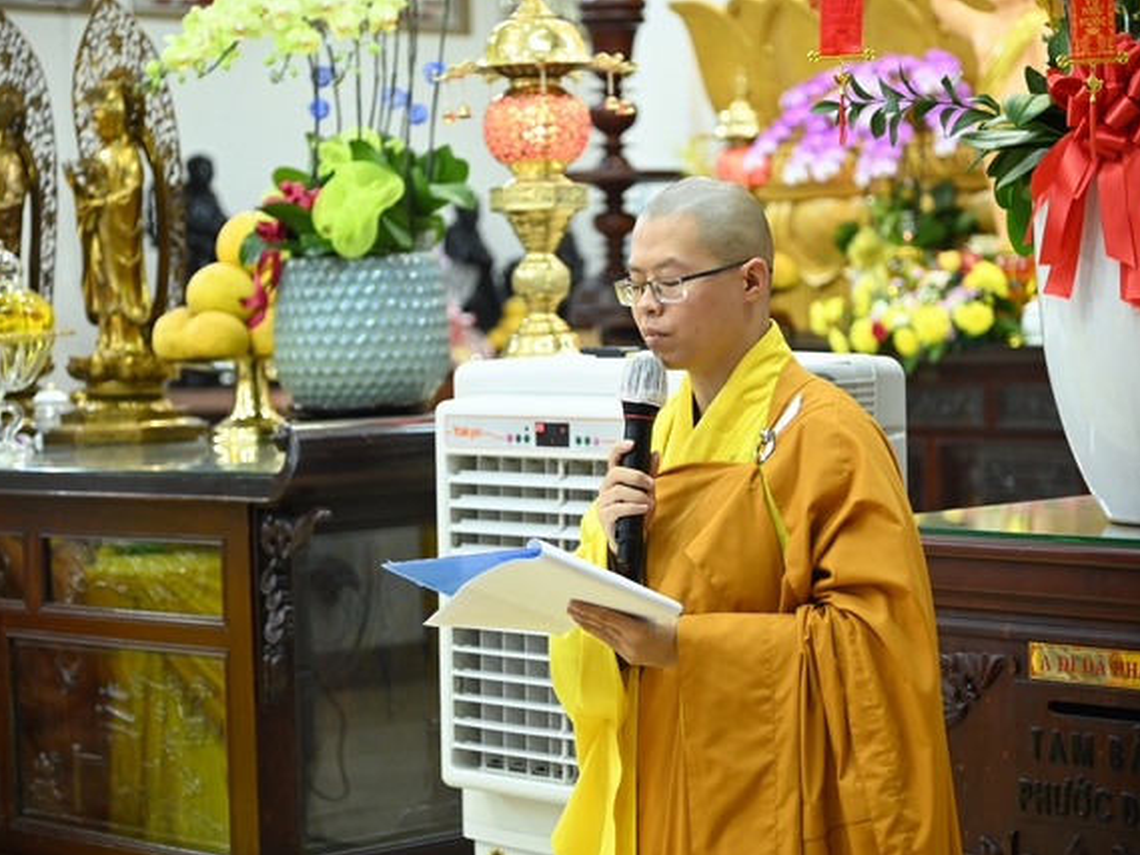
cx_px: 593
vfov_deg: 16.4
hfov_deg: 21.8
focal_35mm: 90
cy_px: 431
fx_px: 2965
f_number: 4
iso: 2000
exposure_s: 1/40
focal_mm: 82
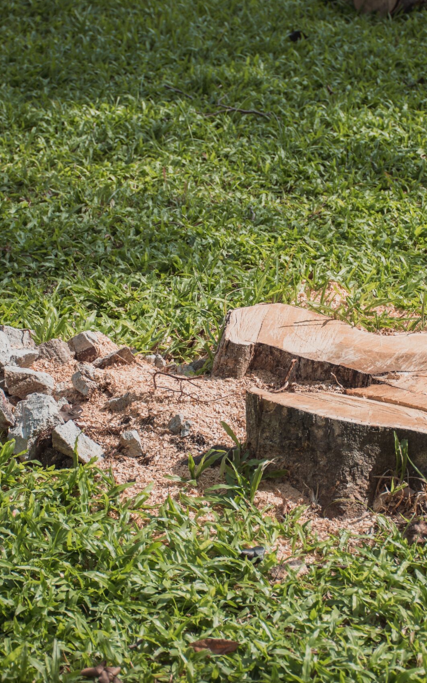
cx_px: 232
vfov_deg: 17.4
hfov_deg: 10.9
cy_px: 340
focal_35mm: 120
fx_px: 2234
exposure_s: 1/400
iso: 100
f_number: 5.6
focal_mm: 52
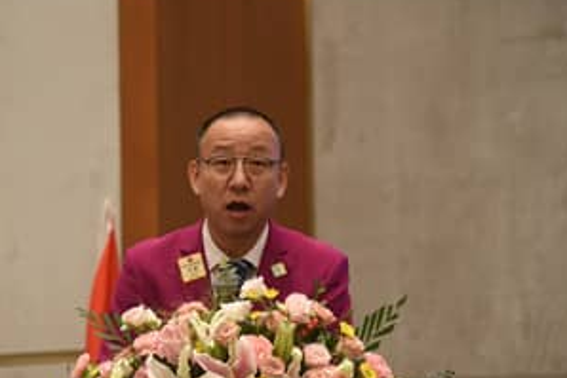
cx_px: 211
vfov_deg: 8.5
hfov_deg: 12.7
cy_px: 229
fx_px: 2537
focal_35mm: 161
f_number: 4
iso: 8000
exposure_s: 1/640
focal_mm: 120
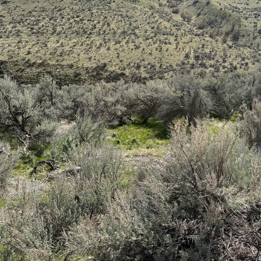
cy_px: 69
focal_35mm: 36
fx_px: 307
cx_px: 125
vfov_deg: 44.7
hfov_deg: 46.0
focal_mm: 6.76
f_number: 1.78
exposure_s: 1/4405
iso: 80
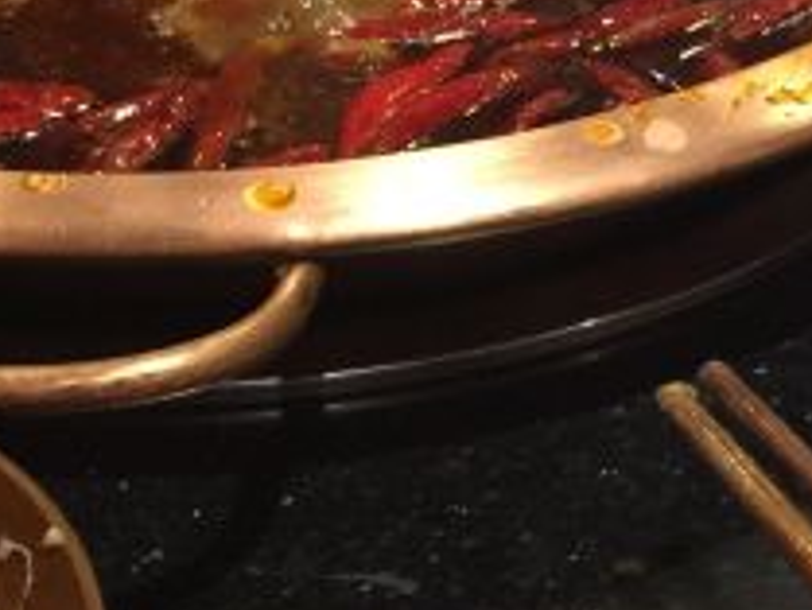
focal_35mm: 97
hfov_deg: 20.2
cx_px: 280
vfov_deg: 15.3
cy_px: 251
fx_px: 2277
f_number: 2.2
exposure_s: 1/15
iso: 125
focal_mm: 4.15
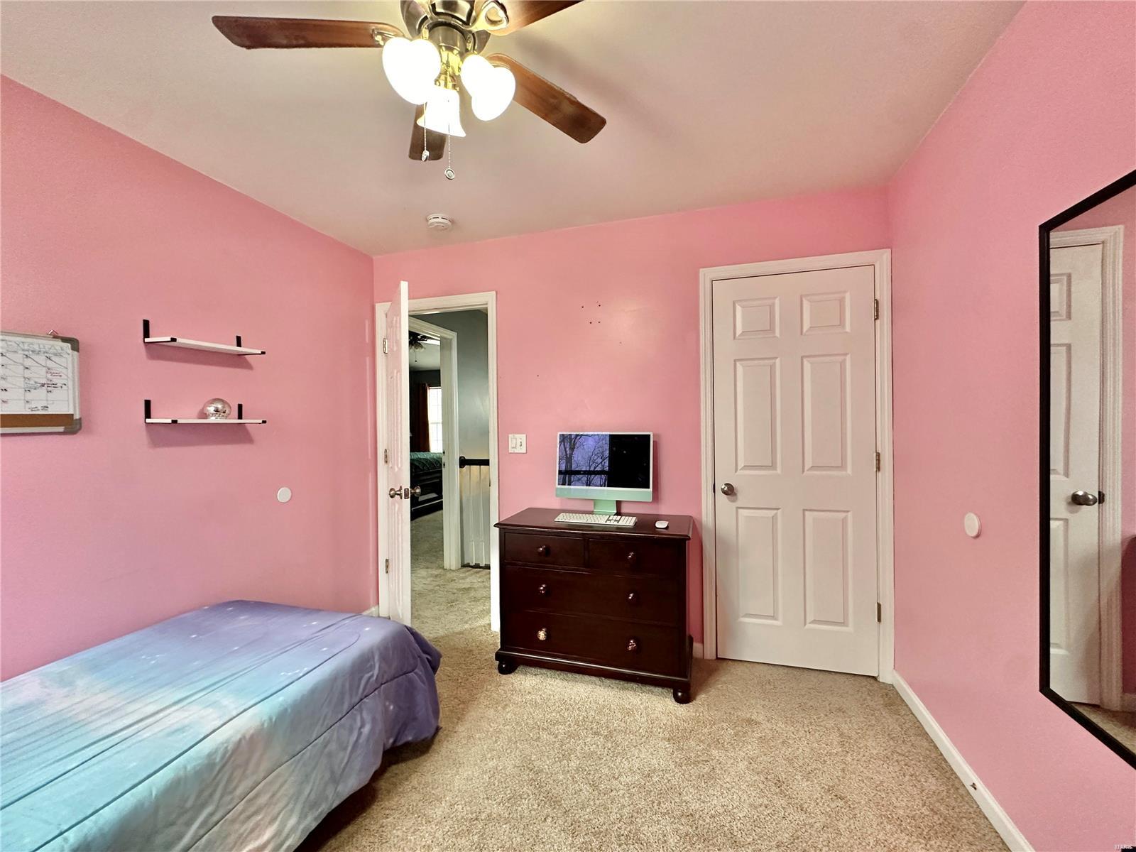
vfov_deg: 85.7
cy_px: 426
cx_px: 568
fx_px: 459
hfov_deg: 102.1
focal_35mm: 14
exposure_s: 1/60
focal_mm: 2.22
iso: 400
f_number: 2.2
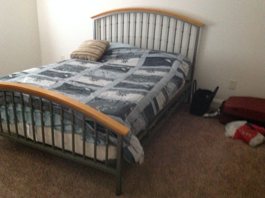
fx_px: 268
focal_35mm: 35
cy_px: 99
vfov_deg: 40.6
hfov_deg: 52.7
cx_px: 132
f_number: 2.4
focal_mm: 4.28
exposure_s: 1/15
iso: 800
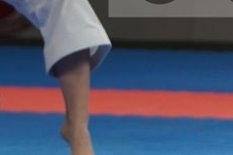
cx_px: 552
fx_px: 5277
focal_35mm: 816
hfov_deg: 2.5
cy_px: -76
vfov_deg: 1.7
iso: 640
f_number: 2.8
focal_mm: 103
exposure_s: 1/500
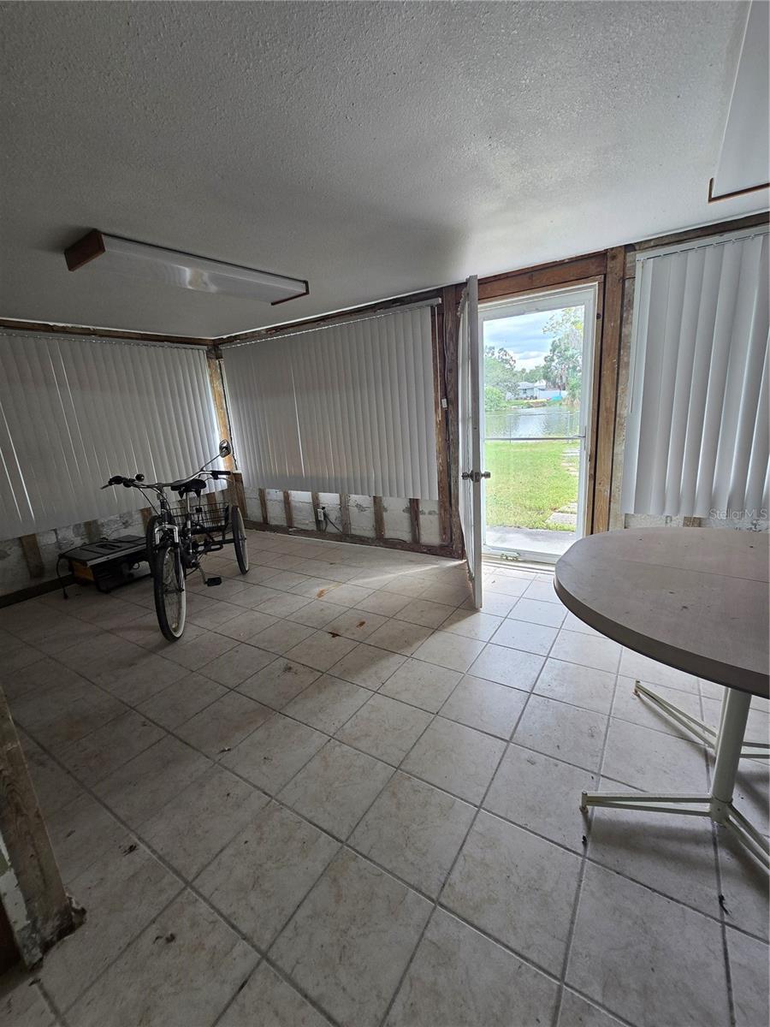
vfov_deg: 106.2
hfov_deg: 89.9
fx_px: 386
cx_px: 385
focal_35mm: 13
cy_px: 514
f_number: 2.2
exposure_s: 1/60
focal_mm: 2.2
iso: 80
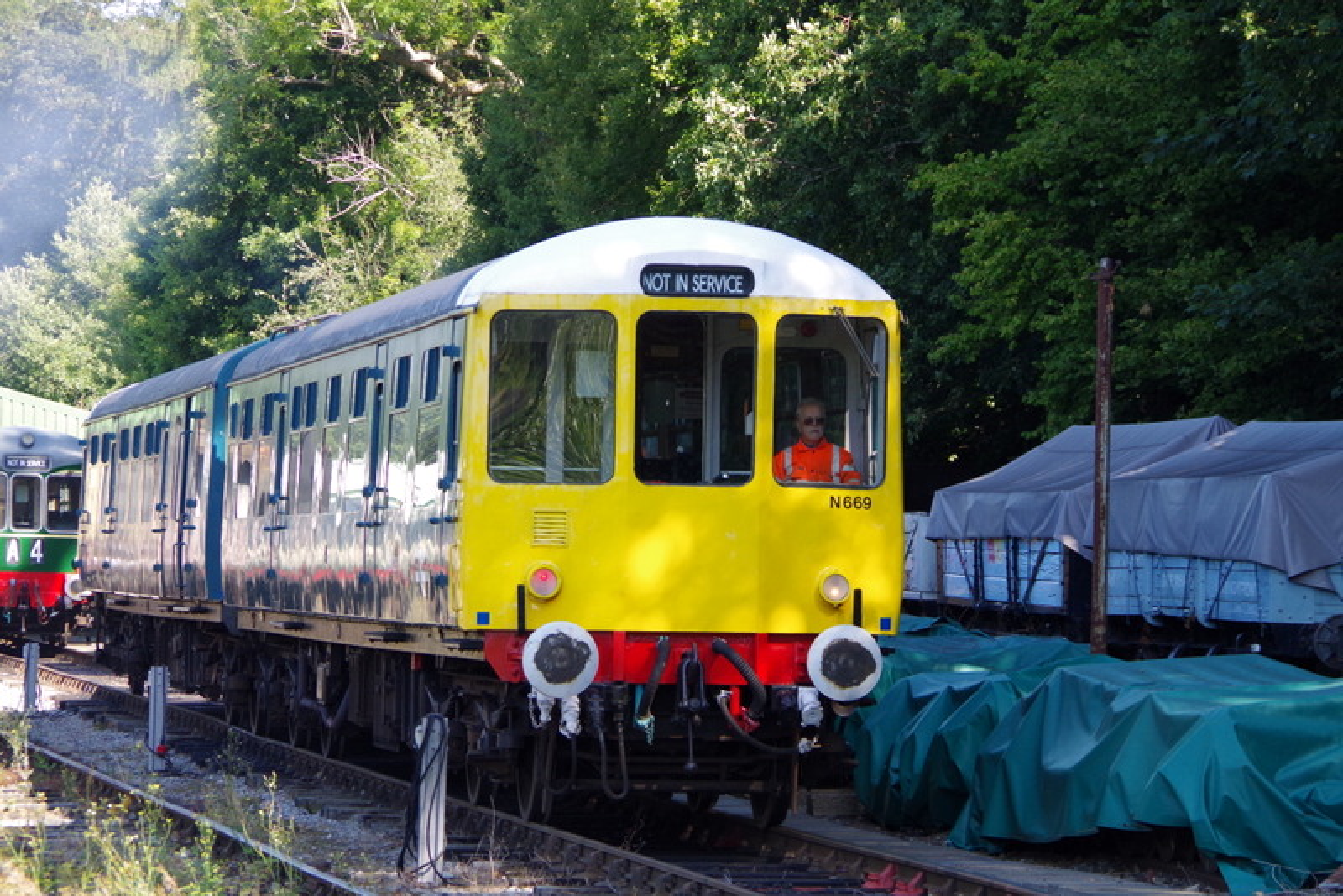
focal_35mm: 150
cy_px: 448
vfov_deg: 9.2
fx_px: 5598
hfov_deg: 13.7
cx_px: 672
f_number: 8
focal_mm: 100
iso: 800
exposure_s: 1/320
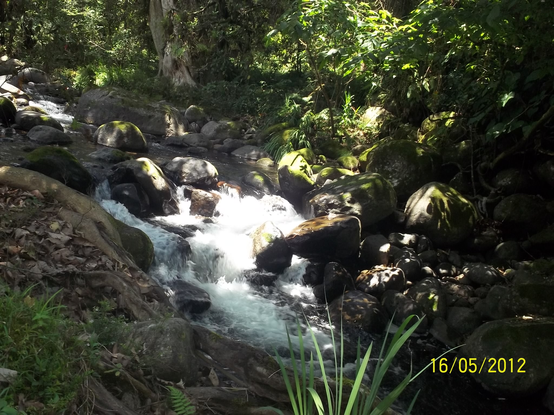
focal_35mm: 38
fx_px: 608
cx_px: 277
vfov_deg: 37.7
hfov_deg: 49.0
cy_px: 208
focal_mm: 6.3
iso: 160
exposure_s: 1/60
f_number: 4.5
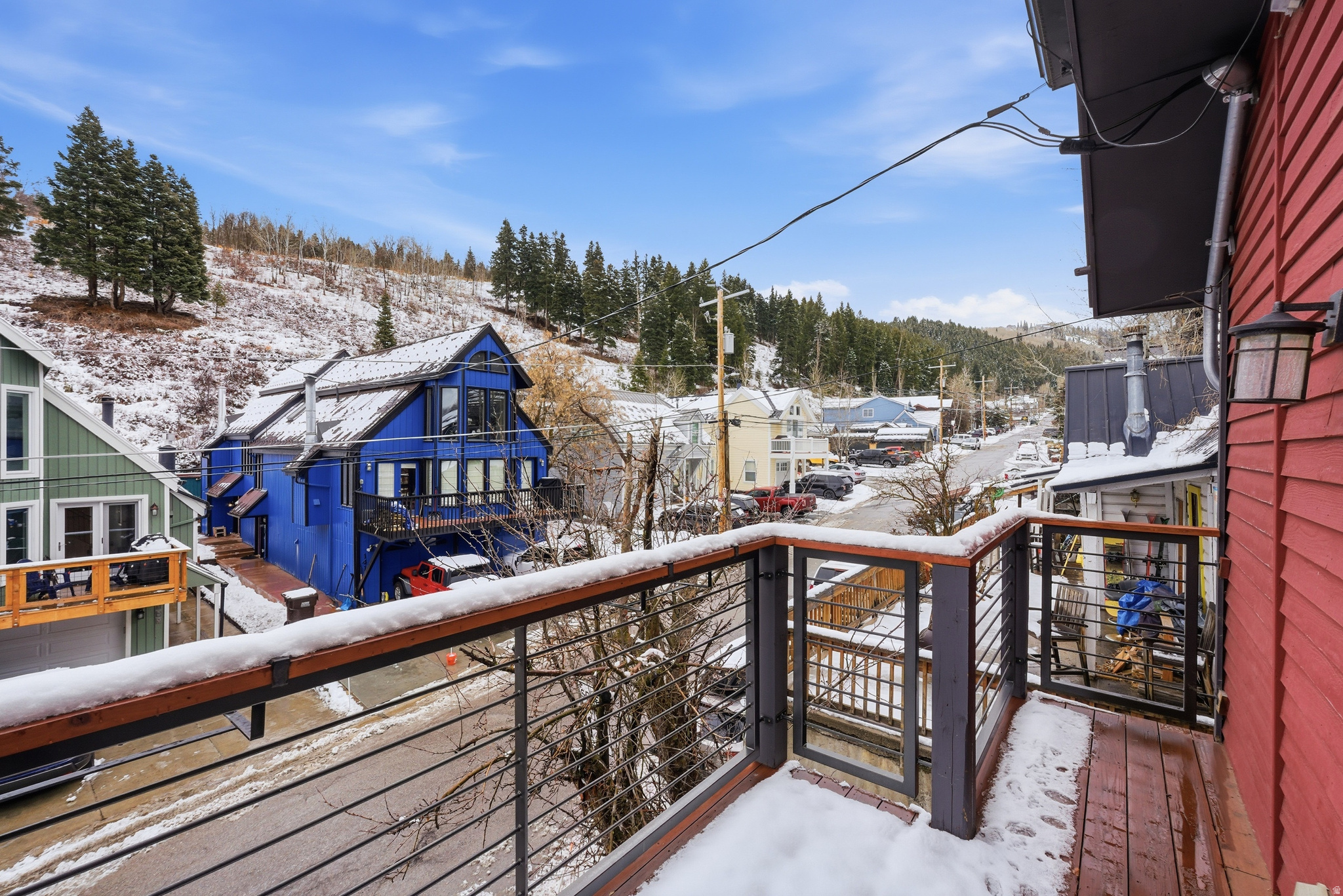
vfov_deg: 78.5
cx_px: 672
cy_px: 448
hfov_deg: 101.5
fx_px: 549
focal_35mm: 15
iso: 320
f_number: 7.1
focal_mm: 14.7
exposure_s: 1/8000
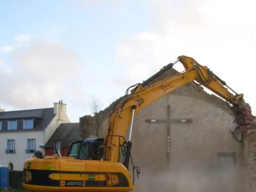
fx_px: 444
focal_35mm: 60
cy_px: 132
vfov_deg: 24.3
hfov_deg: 31.7
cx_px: 188
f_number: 2.9
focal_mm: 6.3
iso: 50
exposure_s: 1/192
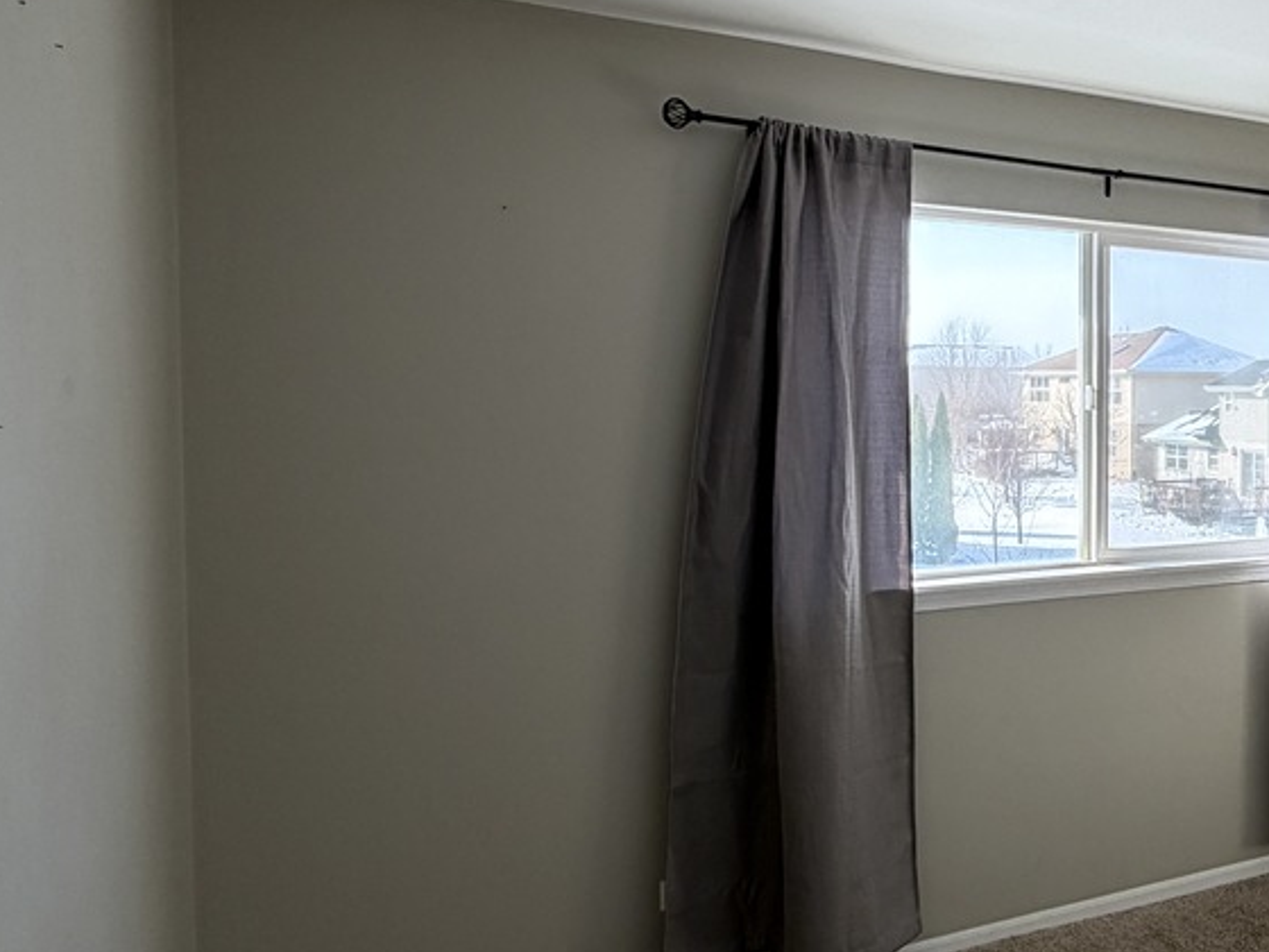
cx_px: 1364
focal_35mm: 36
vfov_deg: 39.6
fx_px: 1320
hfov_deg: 41.8
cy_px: 451
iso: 50
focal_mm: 2.22
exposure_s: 1/121
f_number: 2.2
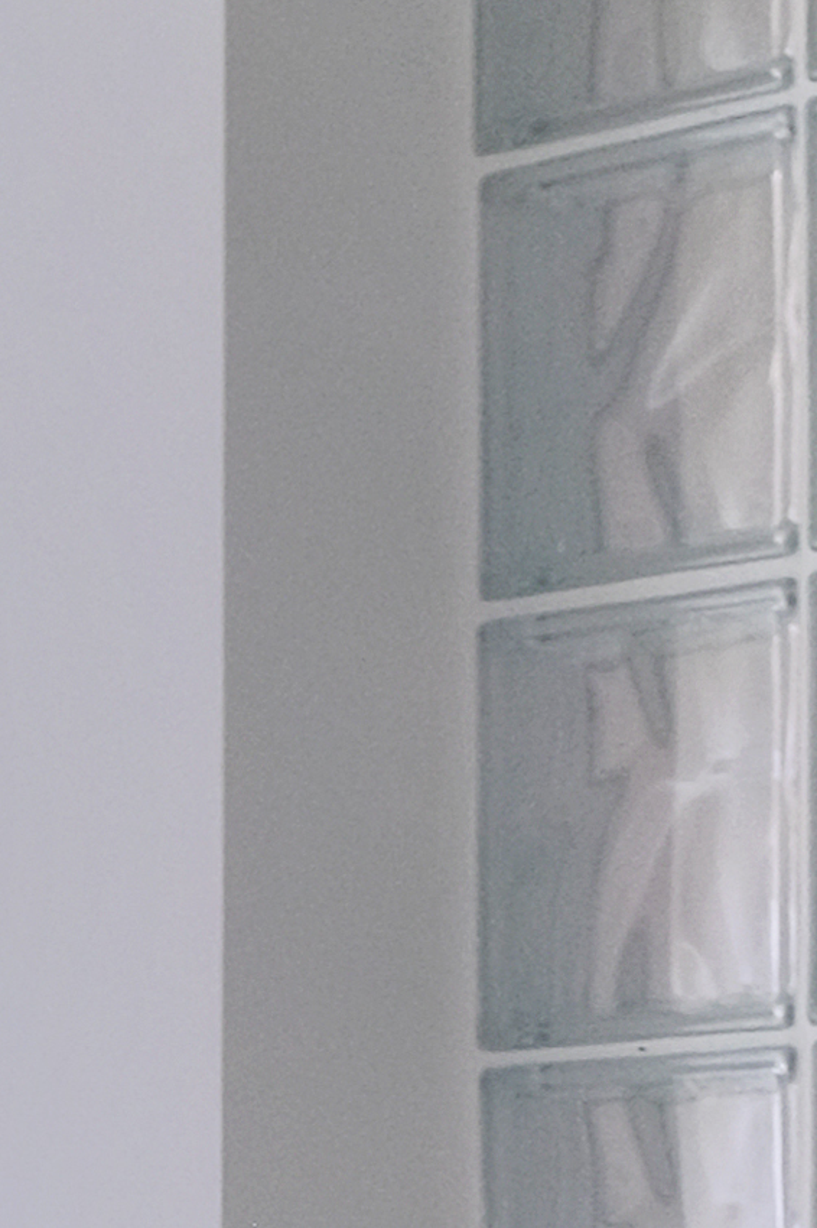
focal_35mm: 213
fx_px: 7256
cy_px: 1112
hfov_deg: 5.9
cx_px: -1754
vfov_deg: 9.6
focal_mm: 19.6
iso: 500
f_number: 4
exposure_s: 1/8
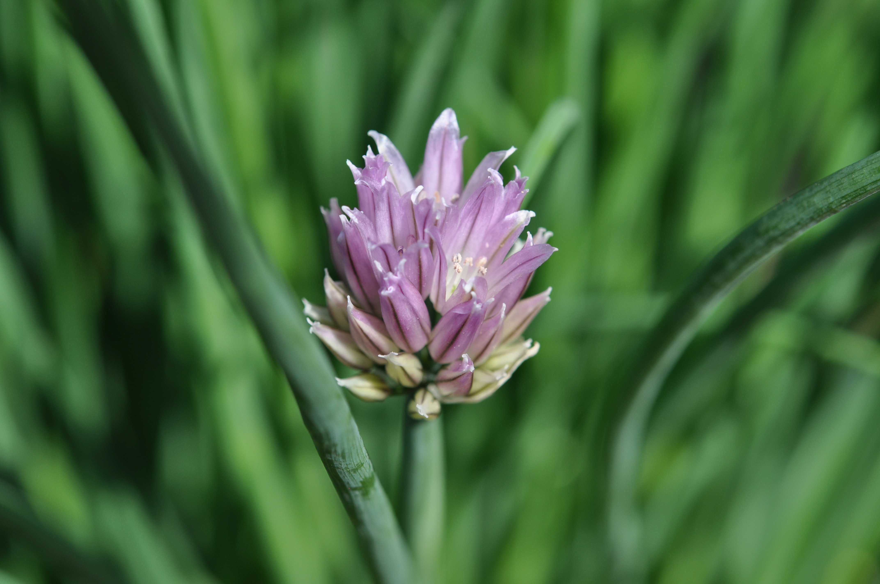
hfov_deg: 22.6
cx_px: 440
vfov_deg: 15.2
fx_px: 2197
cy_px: 292
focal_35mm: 90
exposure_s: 1/250
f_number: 8
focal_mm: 60
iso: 200
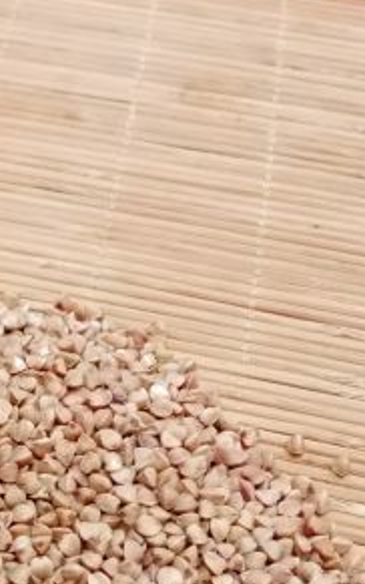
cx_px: -215
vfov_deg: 28.8
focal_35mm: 69
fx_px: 1098
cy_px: 501
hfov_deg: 16.8
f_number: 1.8
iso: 755
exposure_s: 1/20
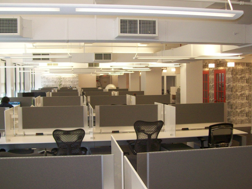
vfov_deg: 35.1
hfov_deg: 45.8
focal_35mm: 41
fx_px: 298
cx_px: 124
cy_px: 96
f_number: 2.7
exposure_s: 1/64
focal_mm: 6
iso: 200
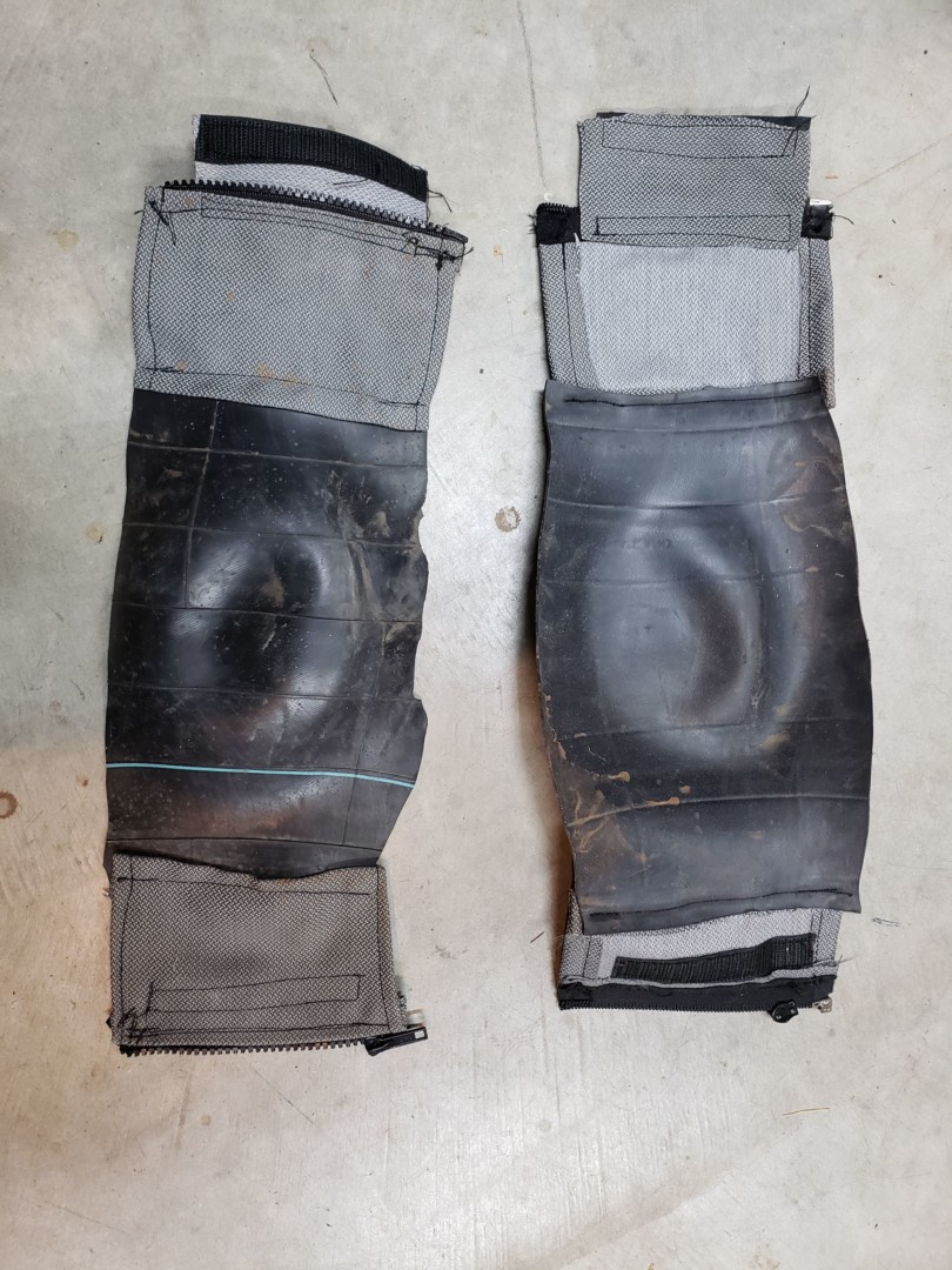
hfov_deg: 53.1
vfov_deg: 67.3
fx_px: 953
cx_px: 476
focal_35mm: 26
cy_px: 635
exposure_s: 1/40
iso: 320
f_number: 2.4
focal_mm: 4.3
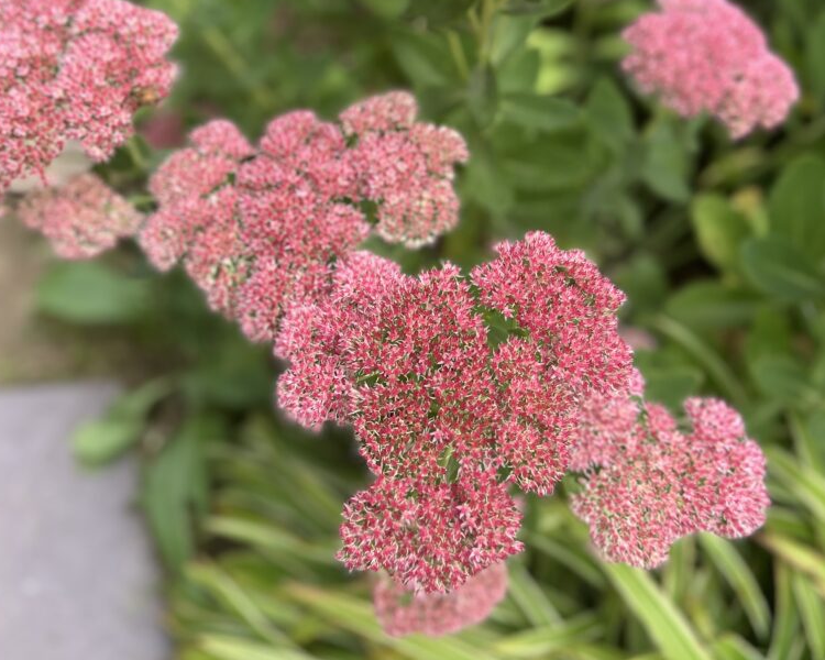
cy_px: 202
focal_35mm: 32
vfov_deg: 44.9
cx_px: 409
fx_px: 781
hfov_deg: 55.7
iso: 64
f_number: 1.78
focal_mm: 6.86
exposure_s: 1/225
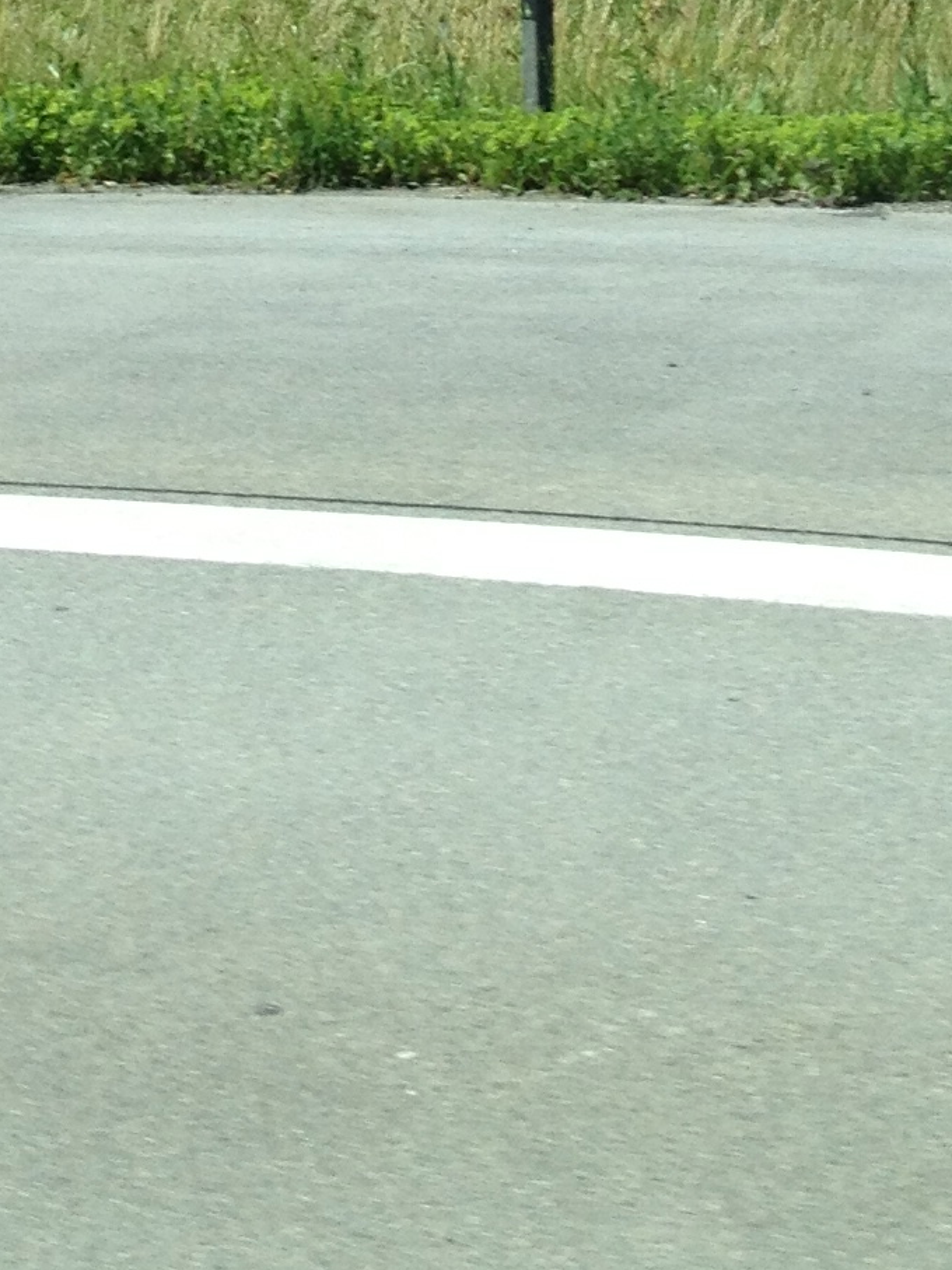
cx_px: 431
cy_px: -661
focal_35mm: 126
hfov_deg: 11.8
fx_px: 4621
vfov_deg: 14.5
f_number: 2.4
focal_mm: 4.28
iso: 64
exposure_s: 1/1314
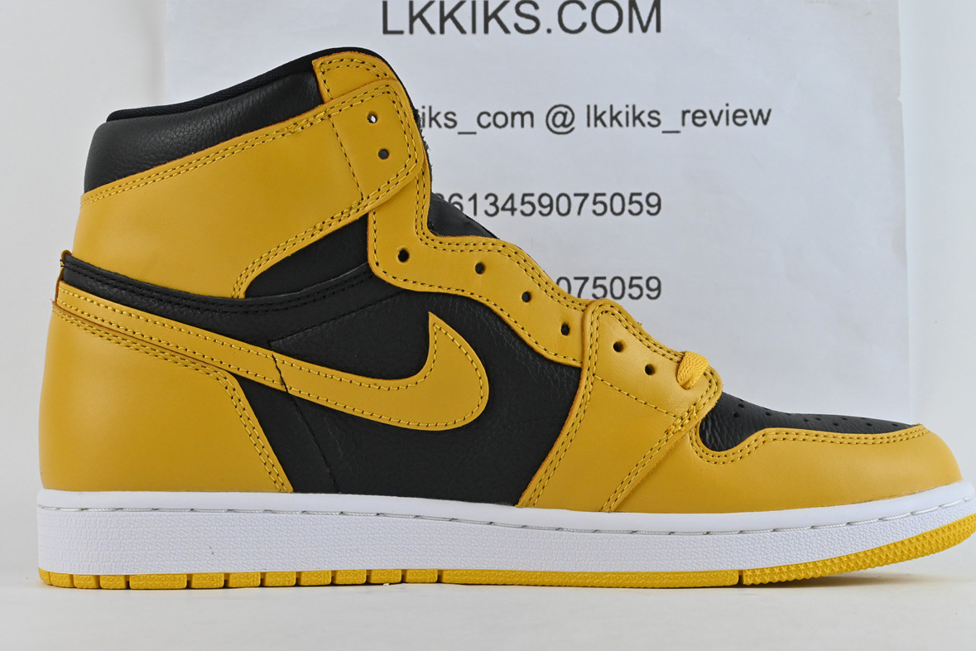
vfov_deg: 23.4
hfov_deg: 34.5
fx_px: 1572
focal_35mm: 58
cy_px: 326
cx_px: 488
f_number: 11
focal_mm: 38
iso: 1600
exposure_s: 1/125
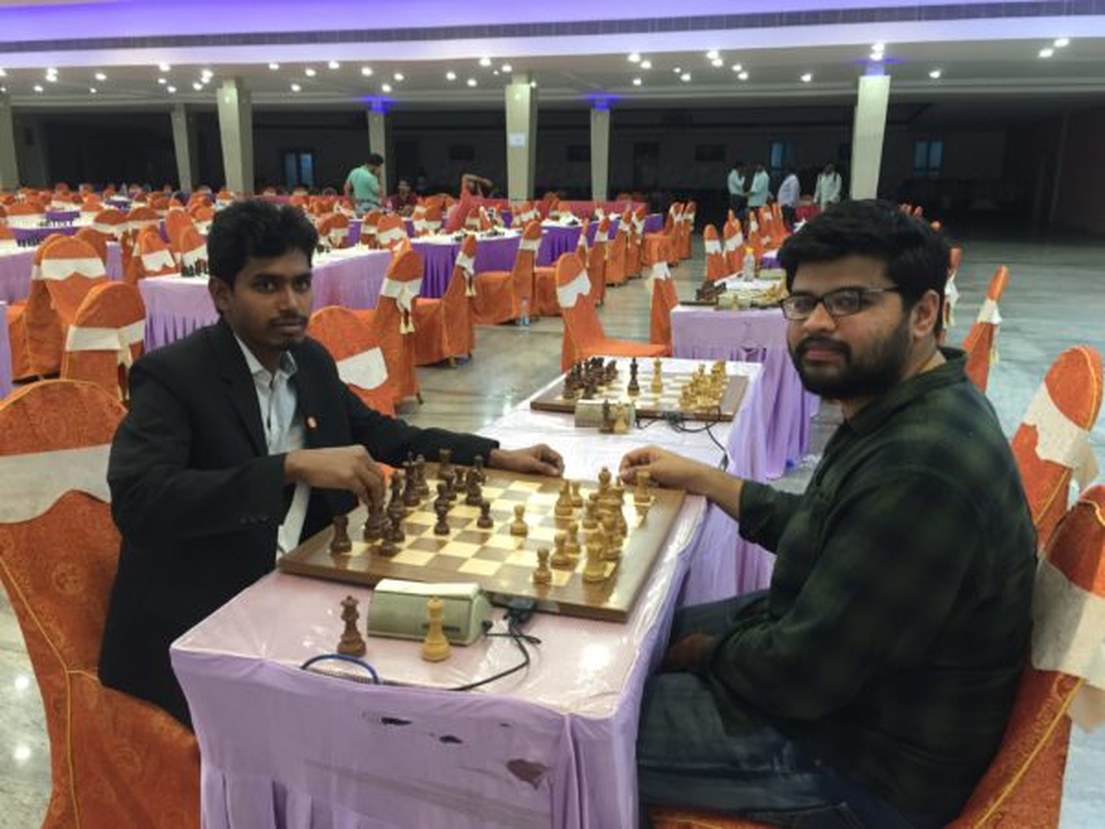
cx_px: 552
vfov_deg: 48.2
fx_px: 926
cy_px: 414
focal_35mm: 29
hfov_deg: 61.7
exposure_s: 1/33
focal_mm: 4.15
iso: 160
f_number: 2.2
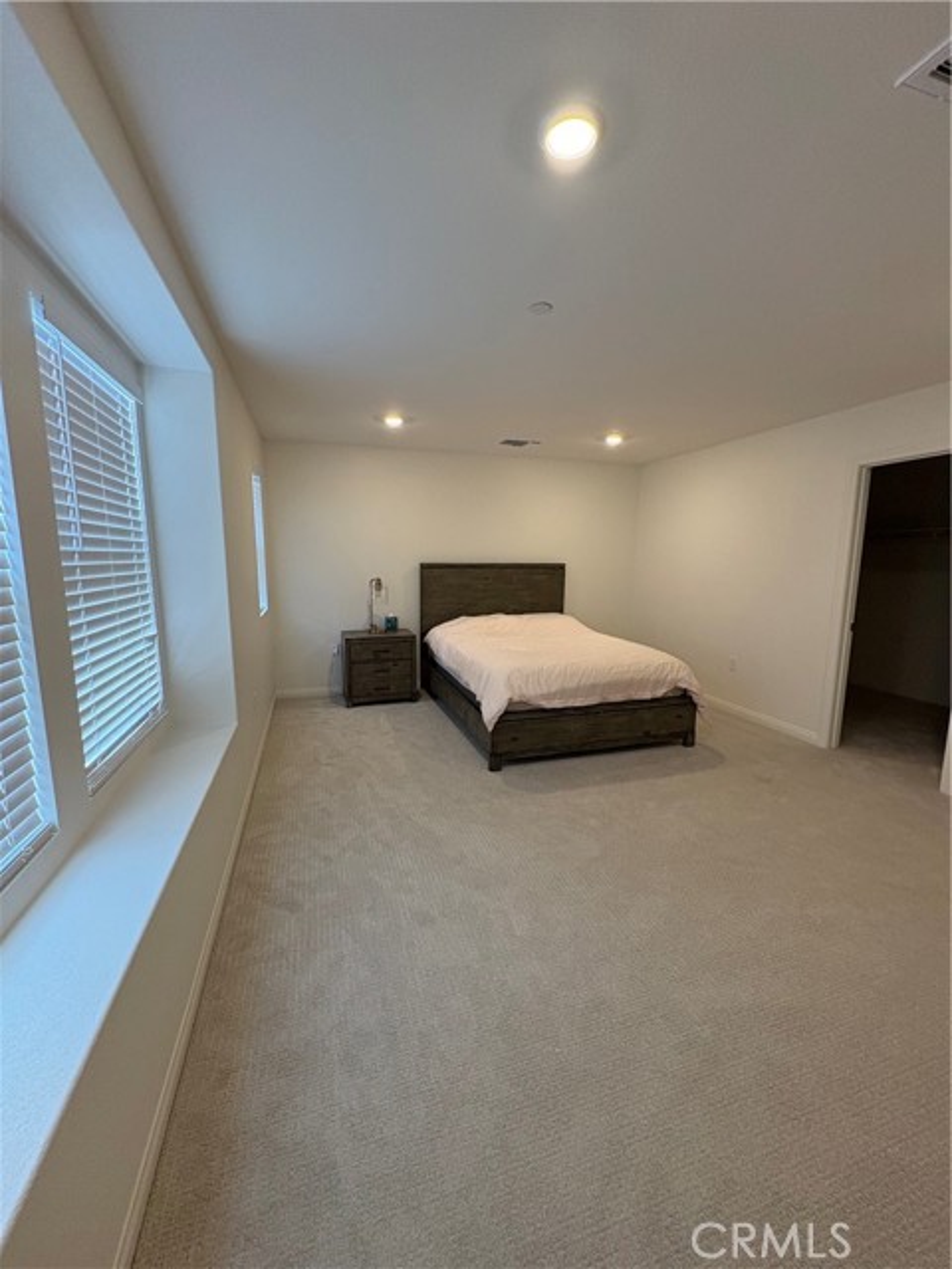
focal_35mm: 14
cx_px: 476
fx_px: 513
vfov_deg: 102.1
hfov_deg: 85.7
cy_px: 634
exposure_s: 1/60
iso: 200
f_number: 2.2
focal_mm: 2.22
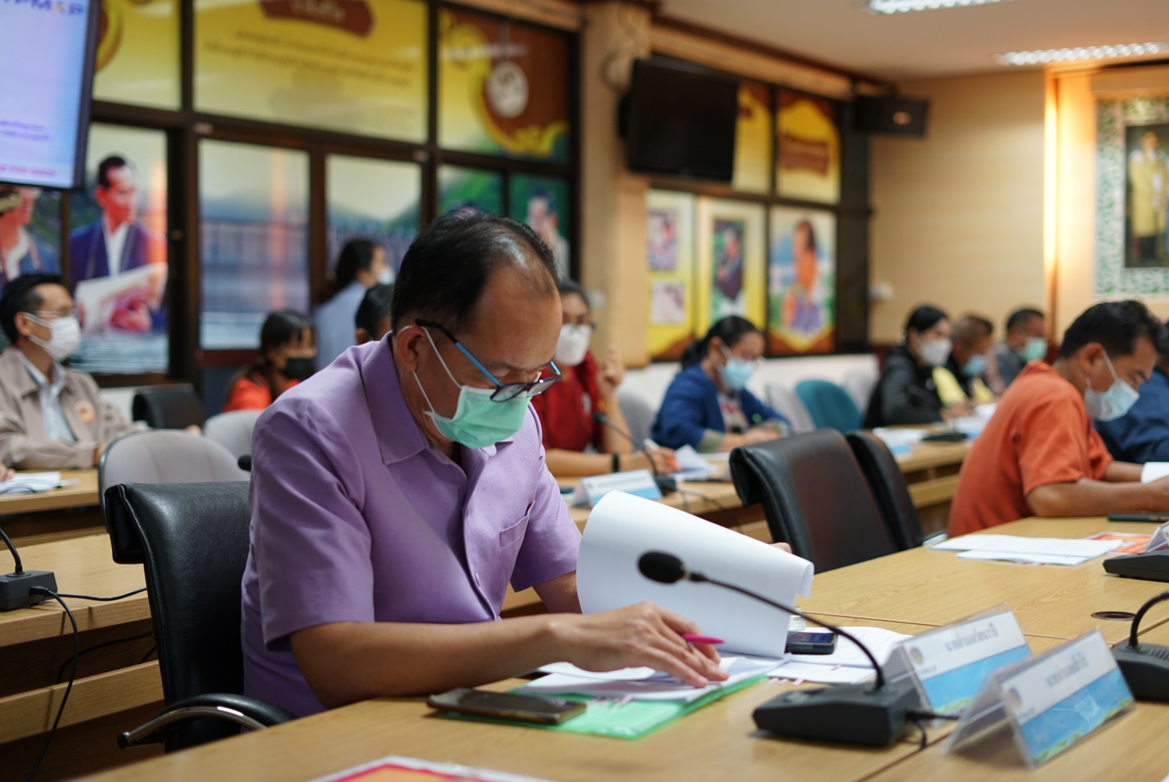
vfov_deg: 27.0
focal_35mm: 50
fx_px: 1625
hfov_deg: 39.6
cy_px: 391
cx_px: 584
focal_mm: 50
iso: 400
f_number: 2.2
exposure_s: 1/60
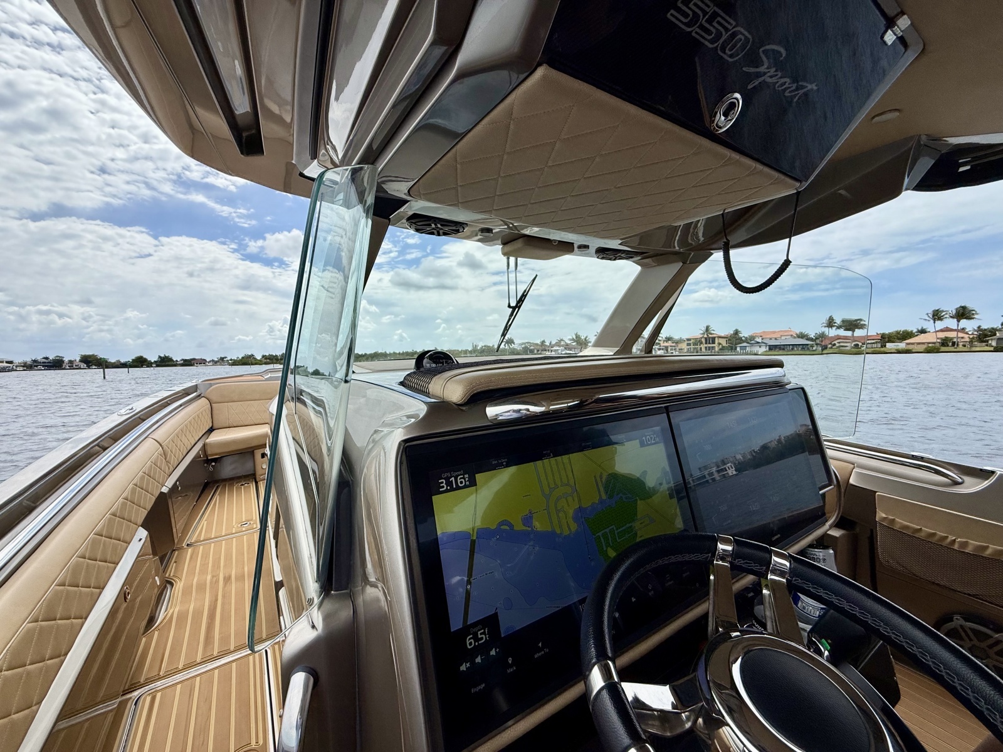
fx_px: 406
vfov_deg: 85.7
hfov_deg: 102.1
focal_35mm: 14
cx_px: 502
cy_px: 376
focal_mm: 2.22
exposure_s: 1/3125
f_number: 2.2
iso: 50
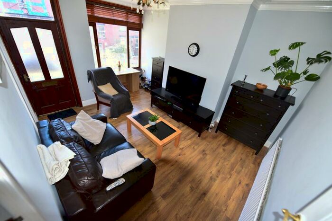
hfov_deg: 104.2
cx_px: 166
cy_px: 110
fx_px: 129
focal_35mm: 14
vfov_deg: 81.2
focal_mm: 14
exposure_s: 1/250
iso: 1000
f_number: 3.5
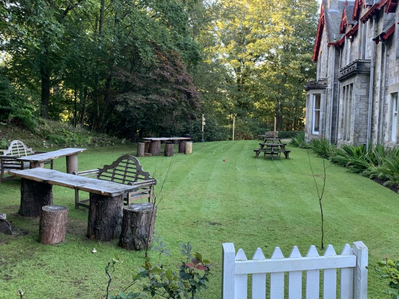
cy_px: 134
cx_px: 227
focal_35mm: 32
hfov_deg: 56.6
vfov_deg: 44.1
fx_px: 369
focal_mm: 4.25
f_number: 1.8
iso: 100
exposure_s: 1/93
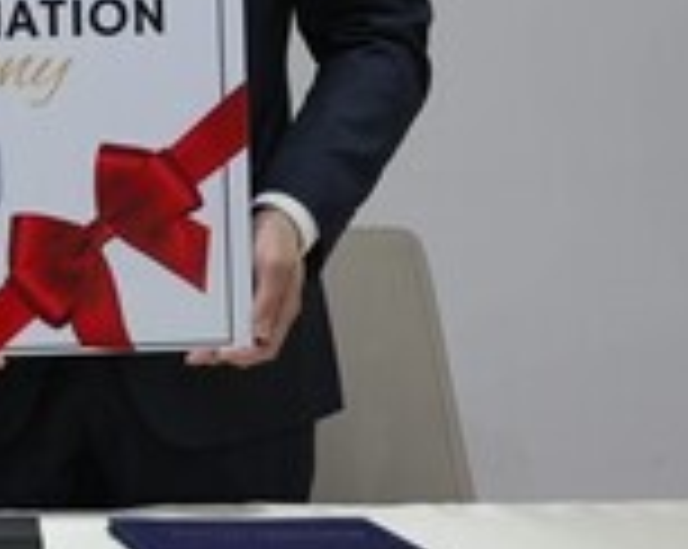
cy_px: 101
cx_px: -94
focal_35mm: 192
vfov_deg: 8.0
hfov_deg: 9.9
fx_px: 3905
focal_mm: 52
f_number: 4
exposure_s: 1/125
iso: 1000
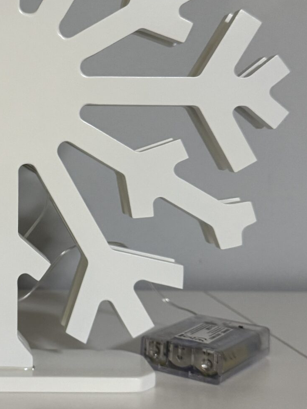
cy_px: 183
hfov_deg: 22.6
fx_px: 745
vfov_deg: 30.7
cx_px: 16
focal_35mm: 63
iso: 250
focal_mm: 6.76
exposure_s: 1/50
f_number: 1.78
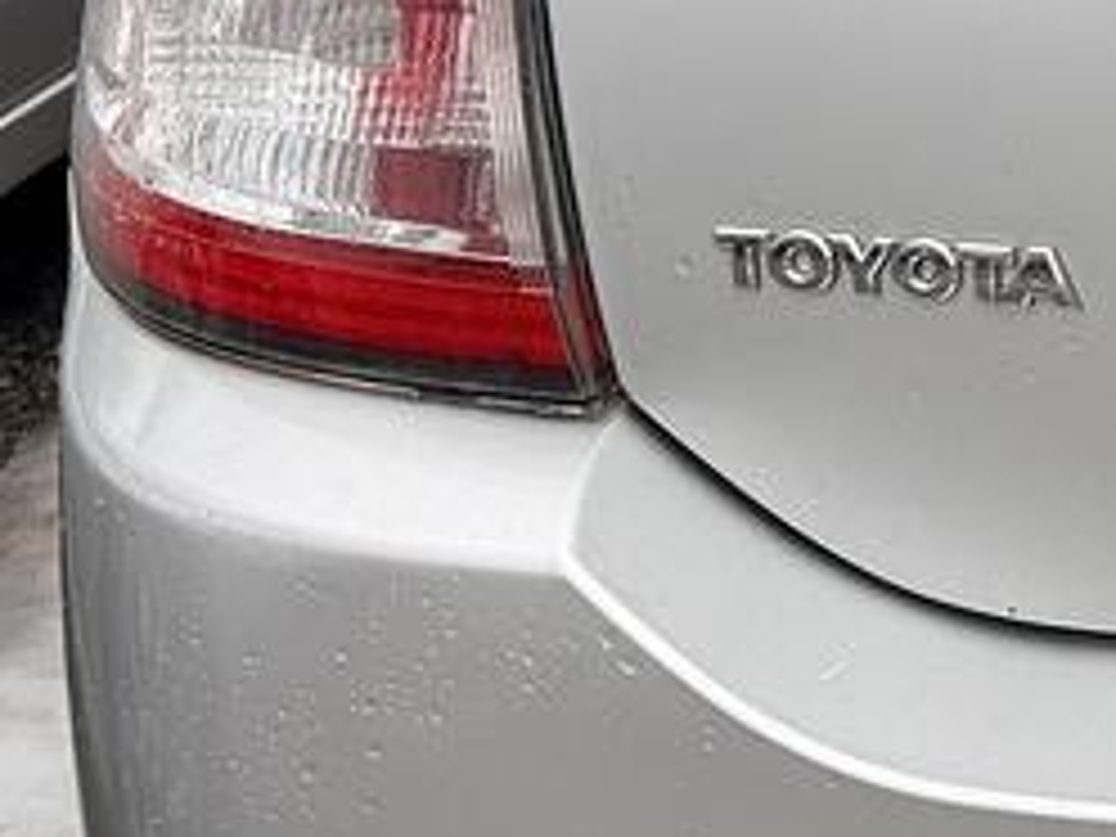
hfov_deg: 13.1
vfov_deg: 11.9
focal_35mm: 124
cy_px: 176
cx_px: 2439
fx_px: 3998
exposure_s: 1/517
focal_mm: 6.76
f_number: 1.78
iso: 80
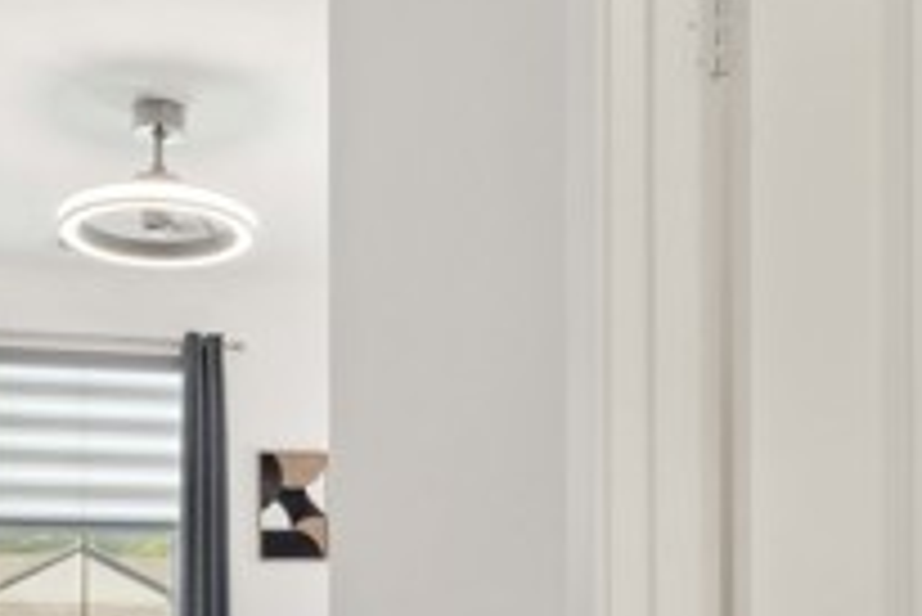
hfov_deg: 39.1
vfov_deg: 25.5
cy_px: 641
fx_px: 1281
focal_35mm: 50
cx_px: 310
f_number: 11
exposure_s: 1/8
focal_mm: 16
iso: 800
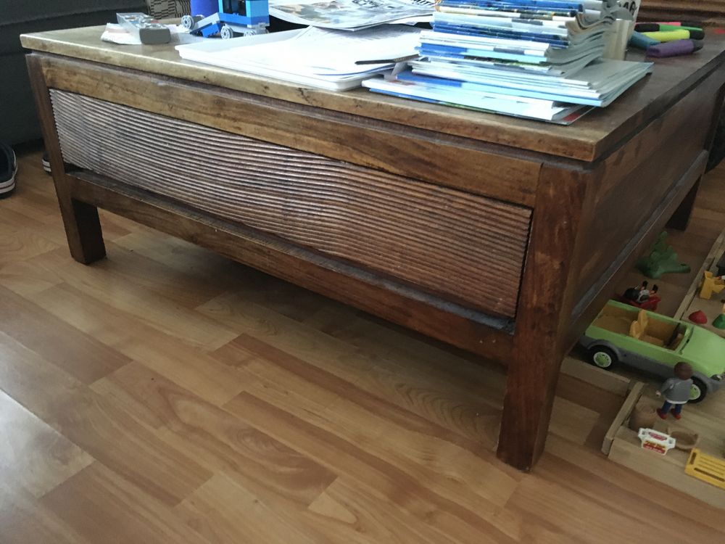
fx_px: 607
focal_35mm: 29
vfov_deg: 48.2
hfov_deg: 61.7
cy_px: 272
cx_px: 362
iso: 500
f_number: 2.2
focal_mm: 4.15
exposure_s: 1/17
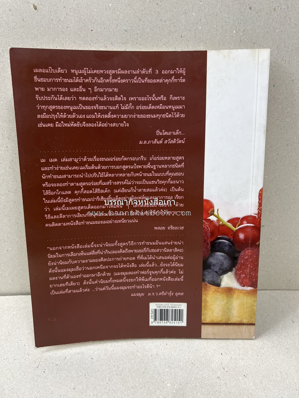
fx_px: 299
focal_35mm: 26
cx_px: 150
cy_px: 199
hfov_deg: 53.1
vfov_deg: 67.3
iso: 64
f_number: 1.5
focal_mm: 5.7
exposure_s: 1/100
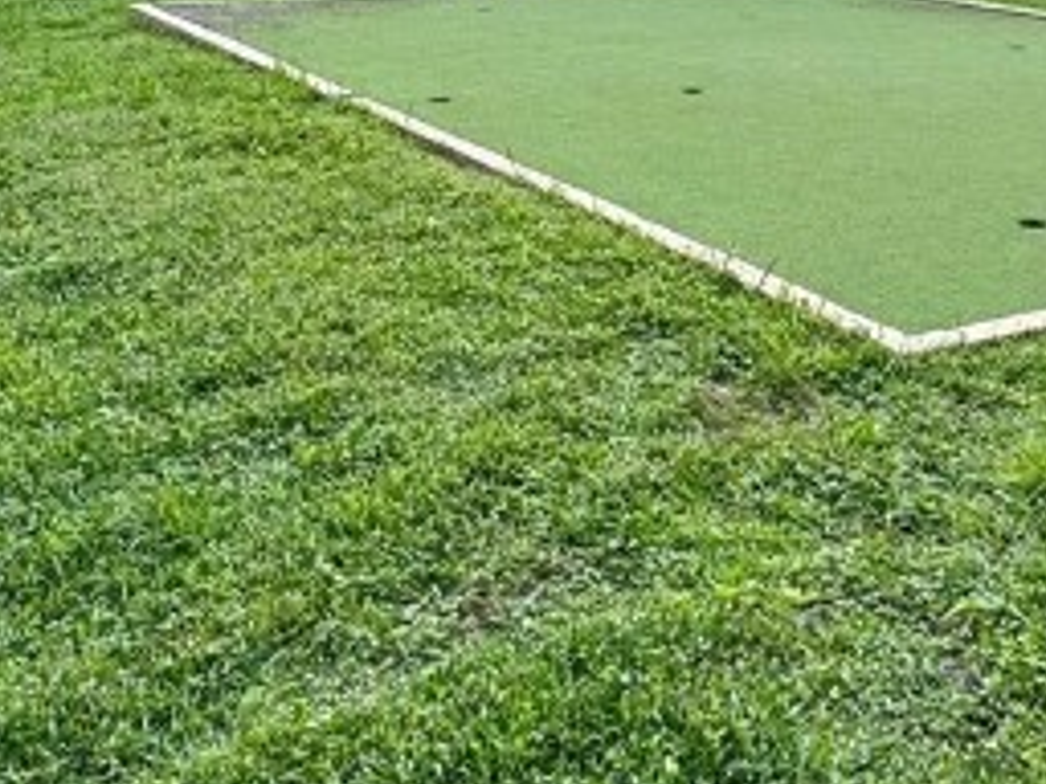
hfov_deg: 34.1
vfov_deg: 22.5
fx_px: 1692
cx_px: 678
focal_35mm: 56
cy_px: -314
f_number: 2.2
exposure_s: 1/561
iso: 40
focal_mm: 2.22
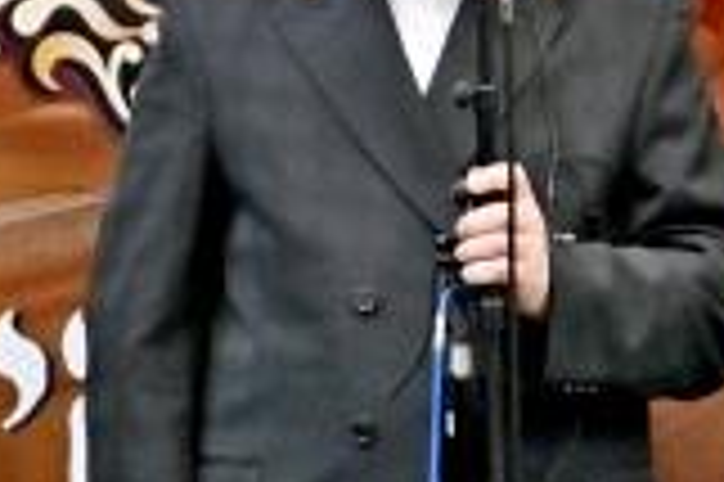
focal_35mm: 746
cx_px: -144
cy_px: 27
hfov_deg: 2.8
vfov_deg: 1.8
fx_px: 14987
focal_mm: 78
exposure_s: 1/160
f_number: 2.8
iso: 320
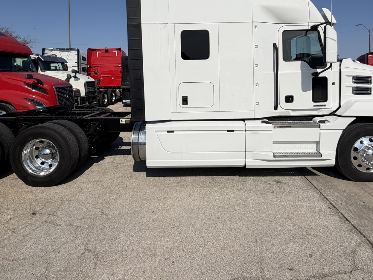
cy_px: 86
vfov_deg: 57.1
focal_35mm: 23
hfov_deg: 73.7
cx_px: 204
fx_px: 248
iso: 25
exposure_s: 1/2717
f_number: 2.2
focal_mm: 2.22
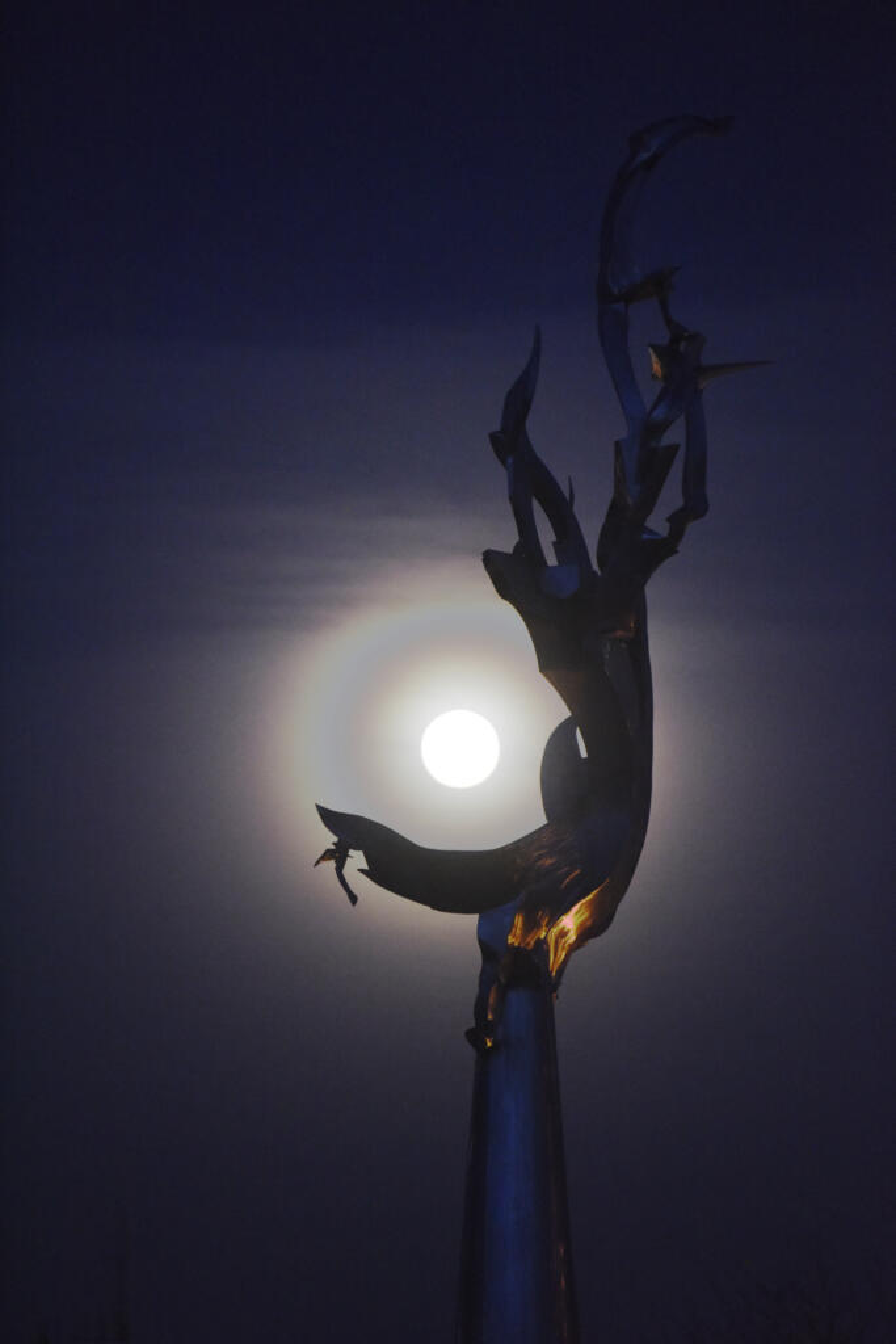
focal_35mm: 200
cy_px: 672
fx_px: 7464
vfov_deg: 10.3
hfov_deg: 6.9
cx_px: 448
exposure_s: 1/160
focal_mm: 200
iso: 4000
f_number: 2.8
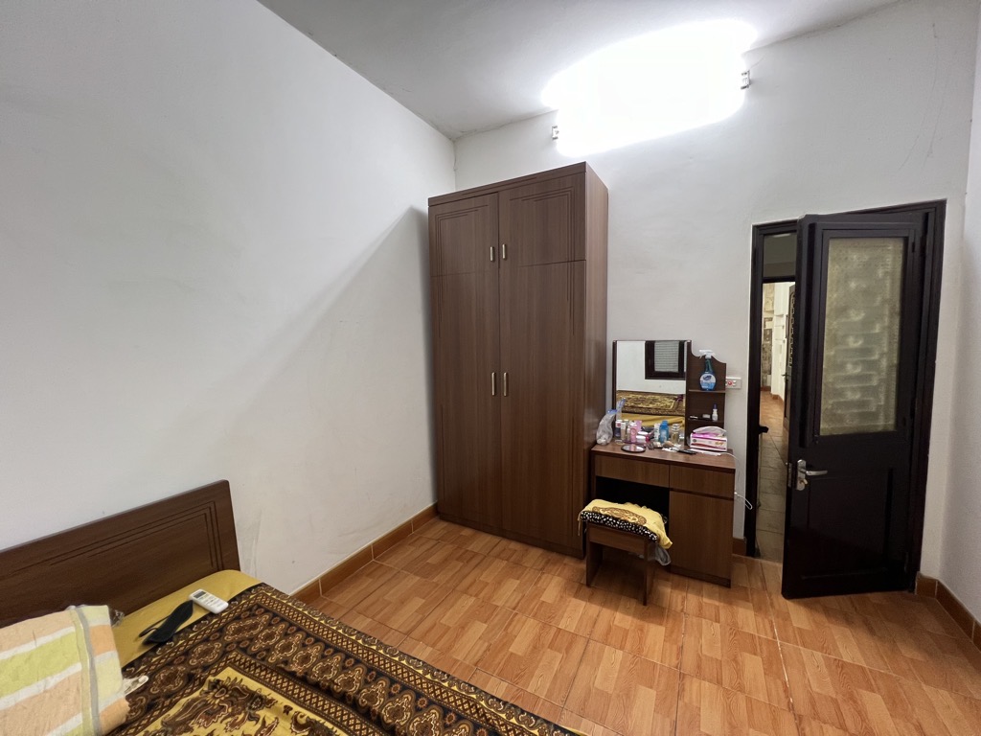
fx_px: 368
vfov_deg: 89.9
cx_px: 490
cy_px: 368
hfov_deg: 106.2
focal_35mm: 13
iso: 200
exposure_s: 1/50
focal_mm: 1.57
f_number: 1.8
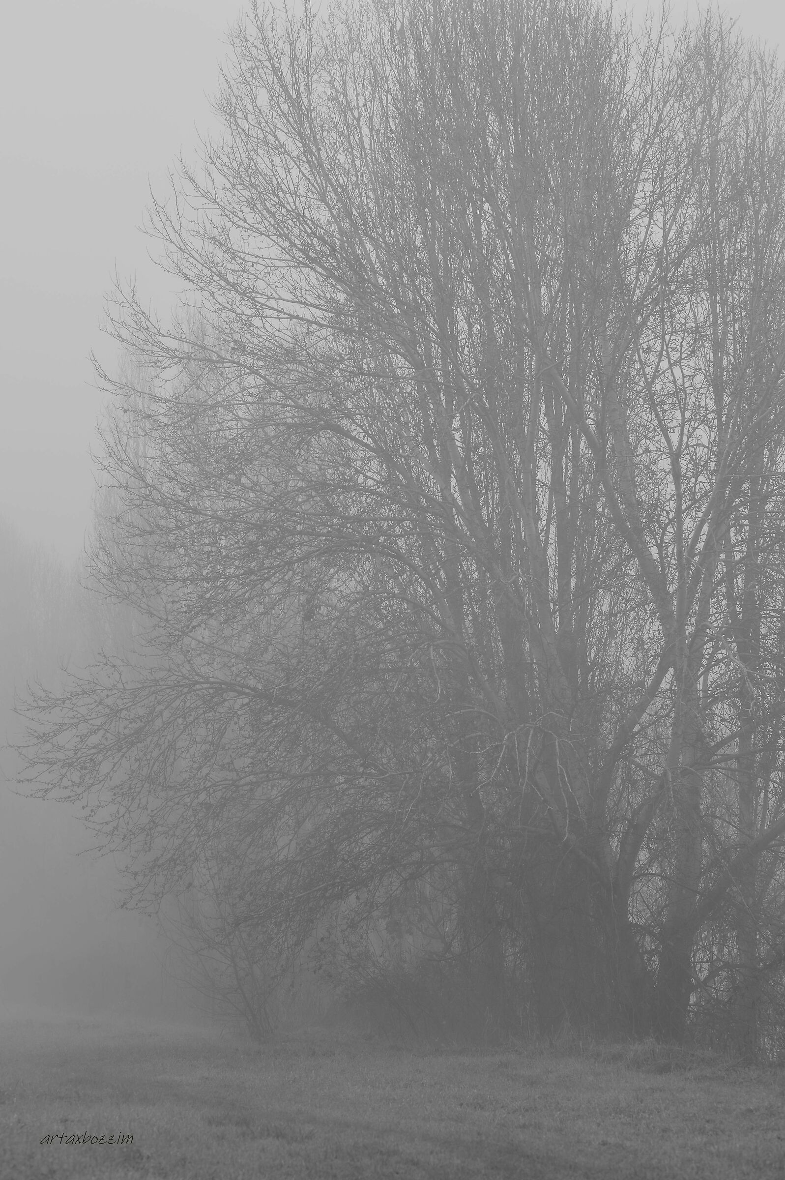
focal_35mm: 86
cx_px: 392
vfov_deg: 23.7
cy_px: 590
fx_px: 2816
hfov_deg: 15.9
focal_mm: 86
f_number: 2
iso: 100
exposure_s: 1/250
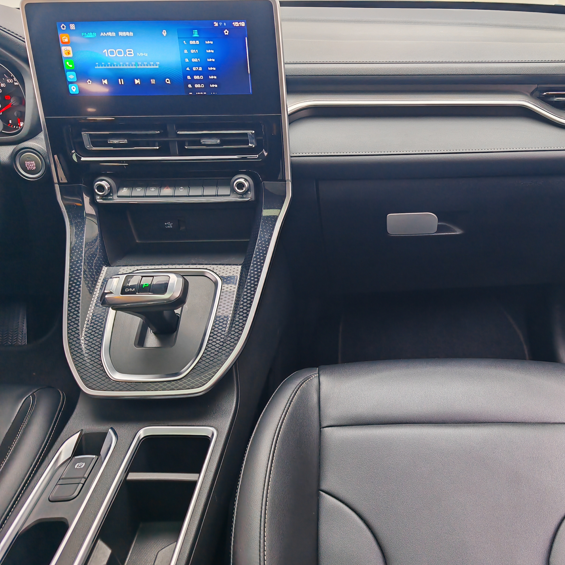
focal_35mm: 32
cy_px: 282
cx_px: 379
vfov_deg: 51.1
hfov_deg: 50.2
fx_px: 591
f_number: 1.6
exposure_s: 1/50
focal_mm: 7.62
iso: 125
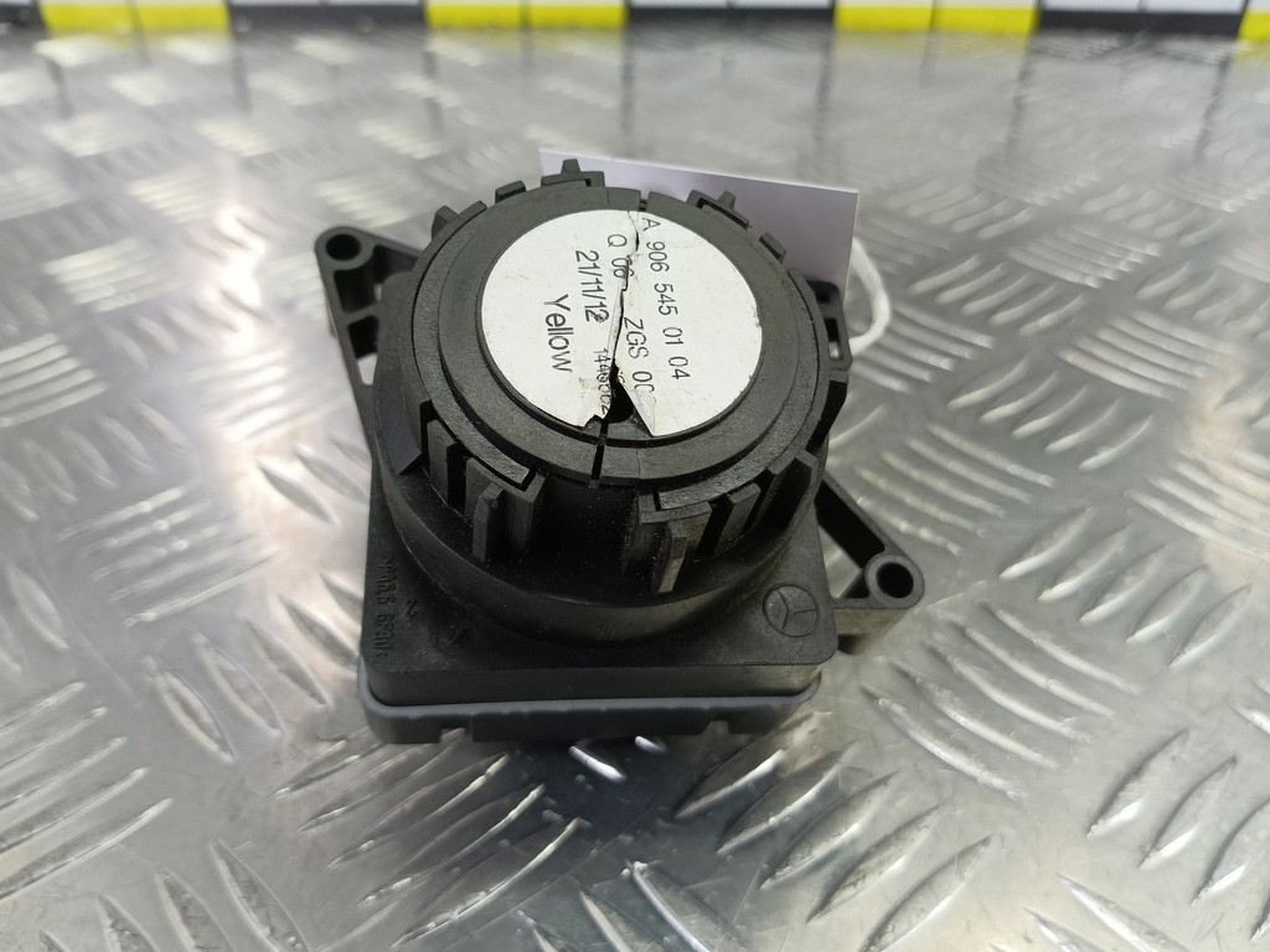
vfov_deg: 58.9
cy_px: 476
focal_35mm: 23
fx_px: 844
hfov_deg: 73.9
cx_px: 635
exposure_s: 1/50
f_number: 1.6
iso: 136
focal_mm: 4.11
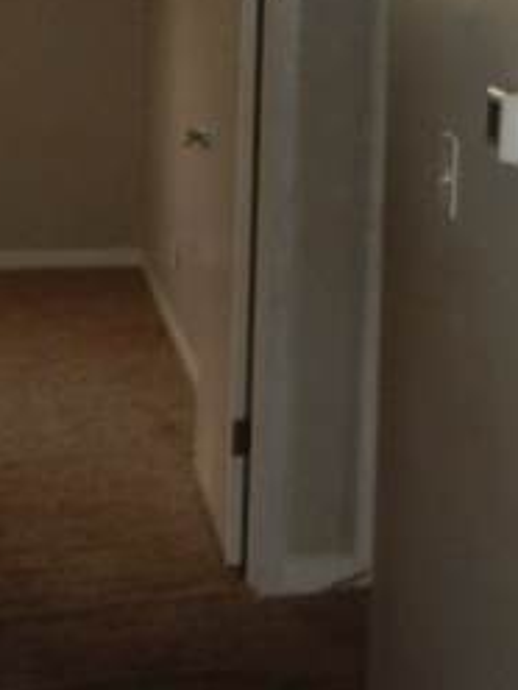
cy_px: 114
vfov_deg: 22.6
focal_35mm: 85
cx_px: 688
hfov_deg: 16.4
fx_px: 1696
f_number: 3
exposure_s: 1/30
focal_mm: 4
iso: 200
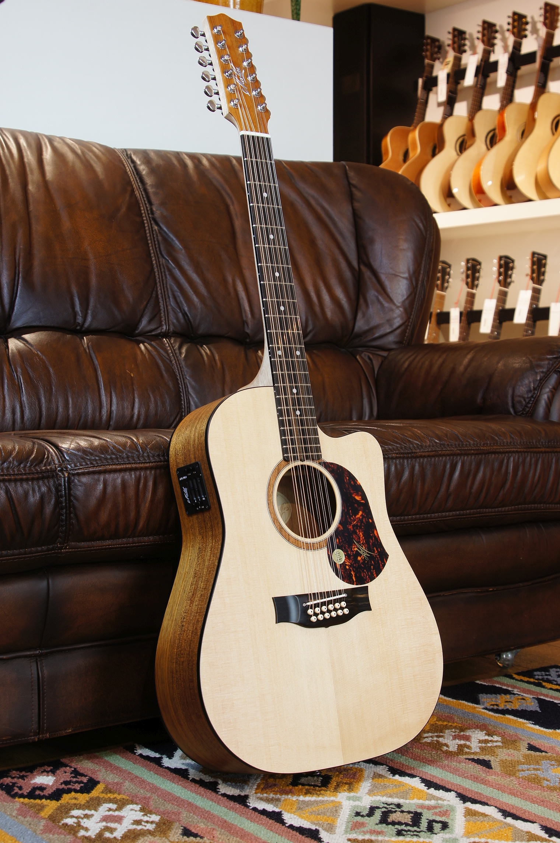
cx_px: 280
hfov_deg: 25.7
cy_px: 422
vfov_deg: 37.9
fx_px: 1228
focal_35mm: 52
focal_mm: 35
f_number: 7.1
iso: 100
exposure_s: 1/8
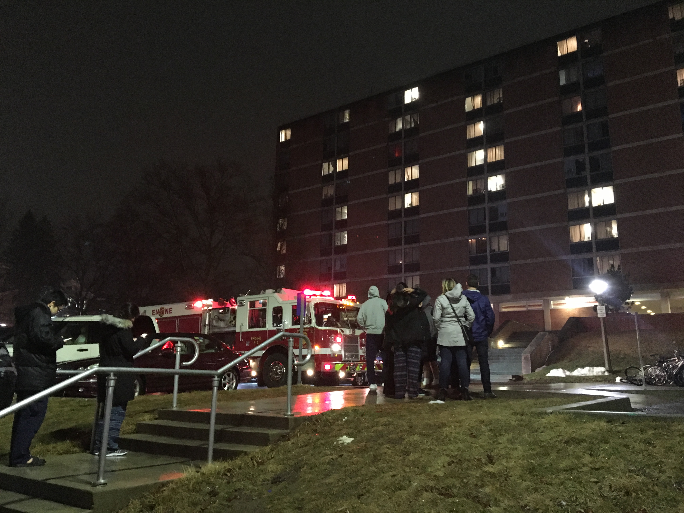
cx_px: 342
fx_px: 573
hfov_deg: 61.7
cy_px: 256
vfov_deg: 48.2
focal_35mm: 29
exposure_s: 1/15
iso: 500
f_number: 2.2
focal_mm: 4.15
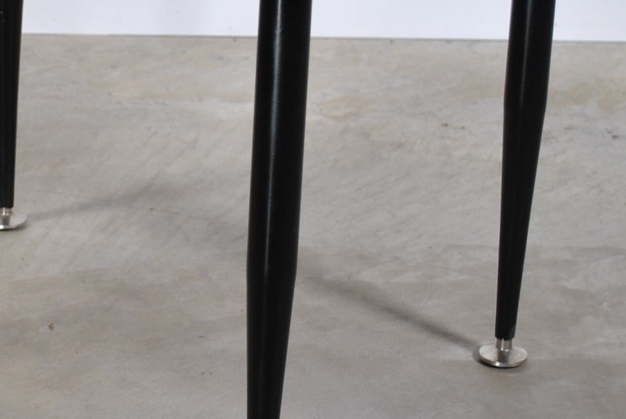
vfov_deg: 9.4
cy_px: 127
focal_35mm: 146
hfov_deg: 13.9
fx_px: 2542
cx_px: 64
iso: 200
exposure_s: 1/40
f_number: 5
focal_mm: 32
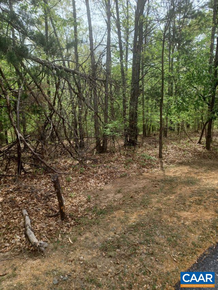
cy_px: 145
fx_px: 210
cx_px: 109
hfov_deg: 54.9
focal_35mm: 25
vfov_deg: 69.4
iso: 32
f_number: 1.8
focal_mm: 4.6
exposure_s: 1/146
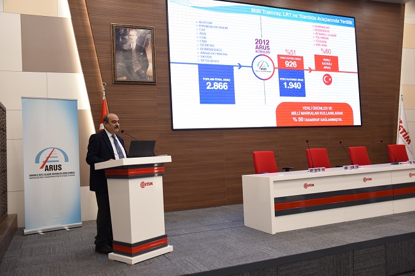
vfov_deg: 41.1
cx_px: 208
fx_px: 369
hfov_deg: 58.7
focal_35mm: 32
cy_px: 138
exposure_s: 1/125
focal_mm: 32
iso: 800
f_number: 3.8
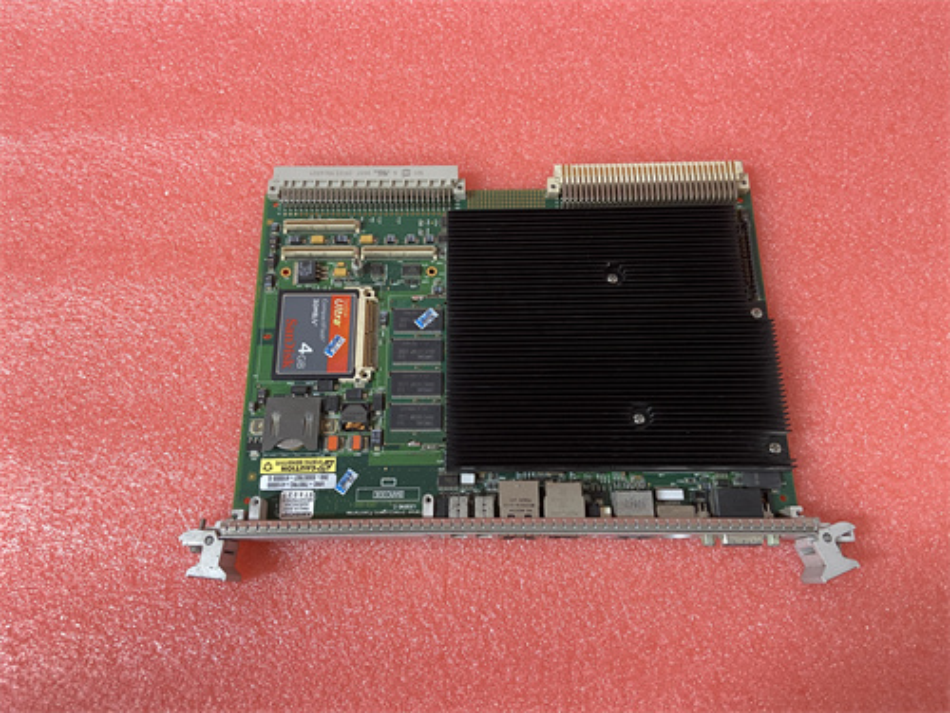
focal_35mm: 26
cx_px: 475
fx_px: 714
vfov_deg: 53.1
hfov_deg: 67.3
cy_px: 356
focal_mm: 4.25
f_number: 1.8
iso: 320
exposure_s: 1/50
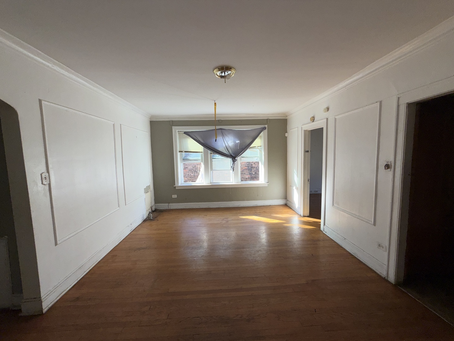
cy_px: 170
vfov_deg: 85.7
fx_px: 184
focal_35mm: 14
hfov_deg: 102.1
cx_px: 227
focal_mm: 2.22
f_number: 2.2
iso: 40
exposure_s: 1/121
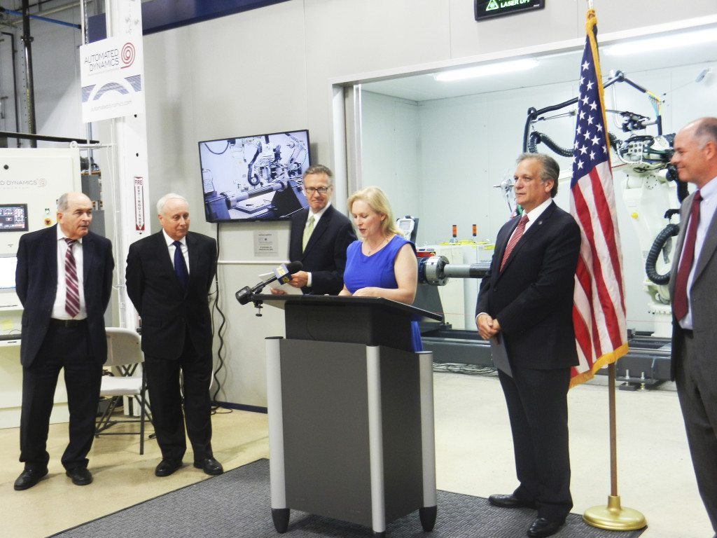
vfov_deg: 37.7
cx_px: 358
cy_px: 269
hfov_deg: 49.0
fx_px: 787
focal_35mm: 38
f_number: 4
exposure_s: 1/20
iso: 280
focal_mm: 6.9
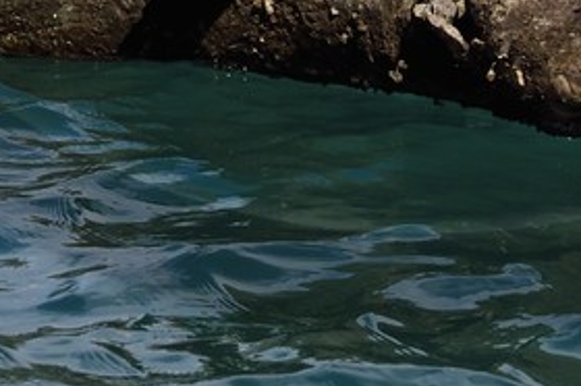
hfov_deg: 9.5
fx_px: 3498
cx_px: 425
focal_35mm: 217
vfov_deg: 6.1
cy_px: -527
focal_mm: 38
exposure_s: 1/250
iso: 200
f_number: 11
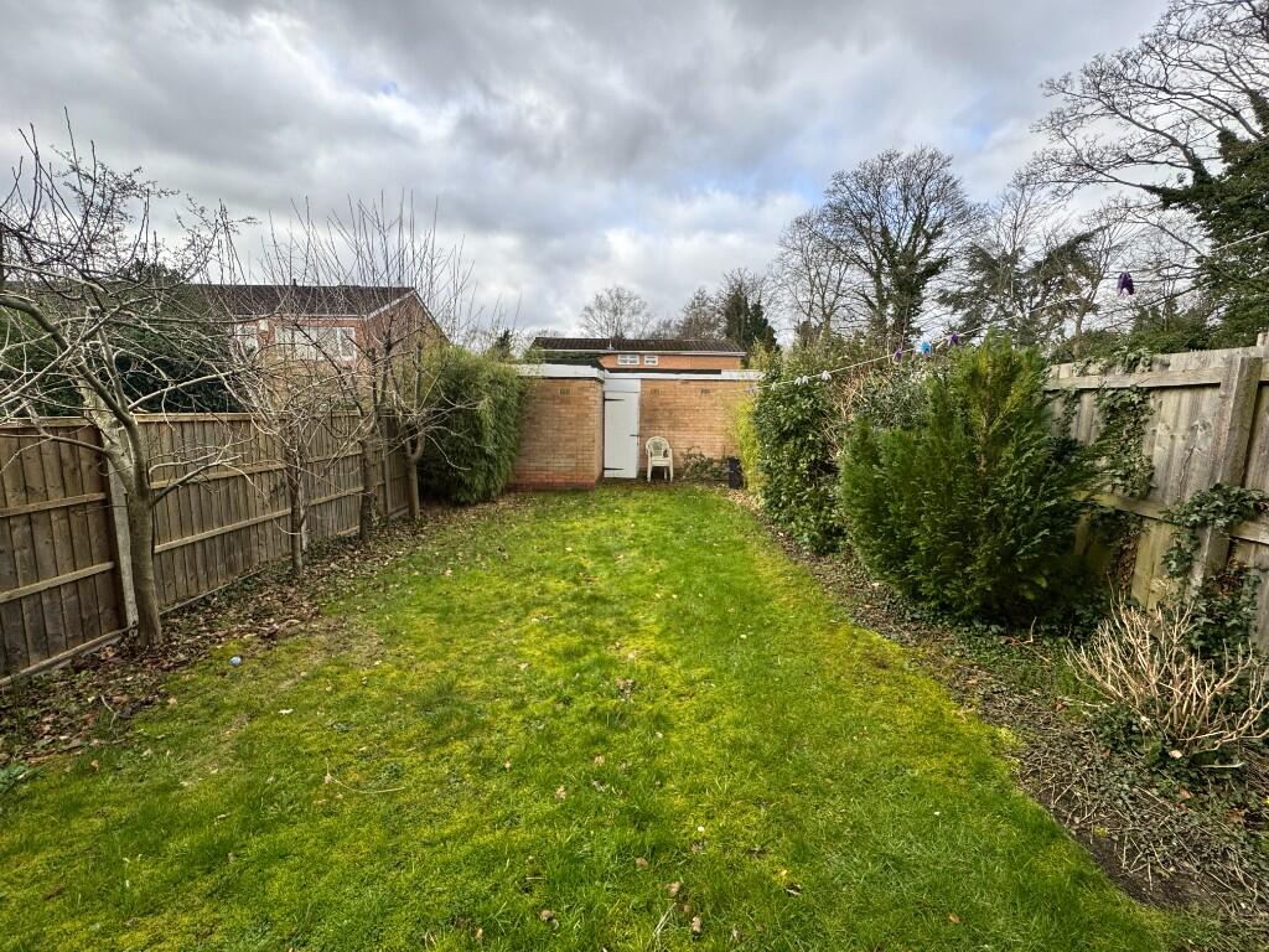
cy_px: 476
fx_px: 513
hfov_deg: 102.1
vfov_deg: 85.7
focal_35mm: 14
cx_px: 634
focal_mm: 2.22
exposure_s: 1/899
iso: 40
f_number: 2.2
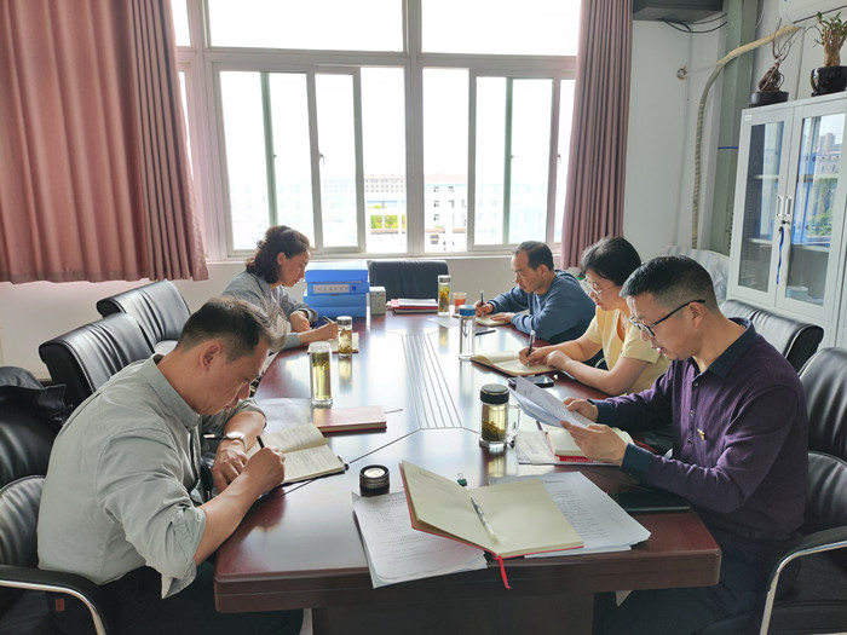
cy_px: 318
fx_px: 587
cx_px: 424
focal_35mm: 24
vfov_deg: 56.8
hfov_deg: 71.6
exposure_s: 1/50
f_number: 1.8
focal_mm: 4.68
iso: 62
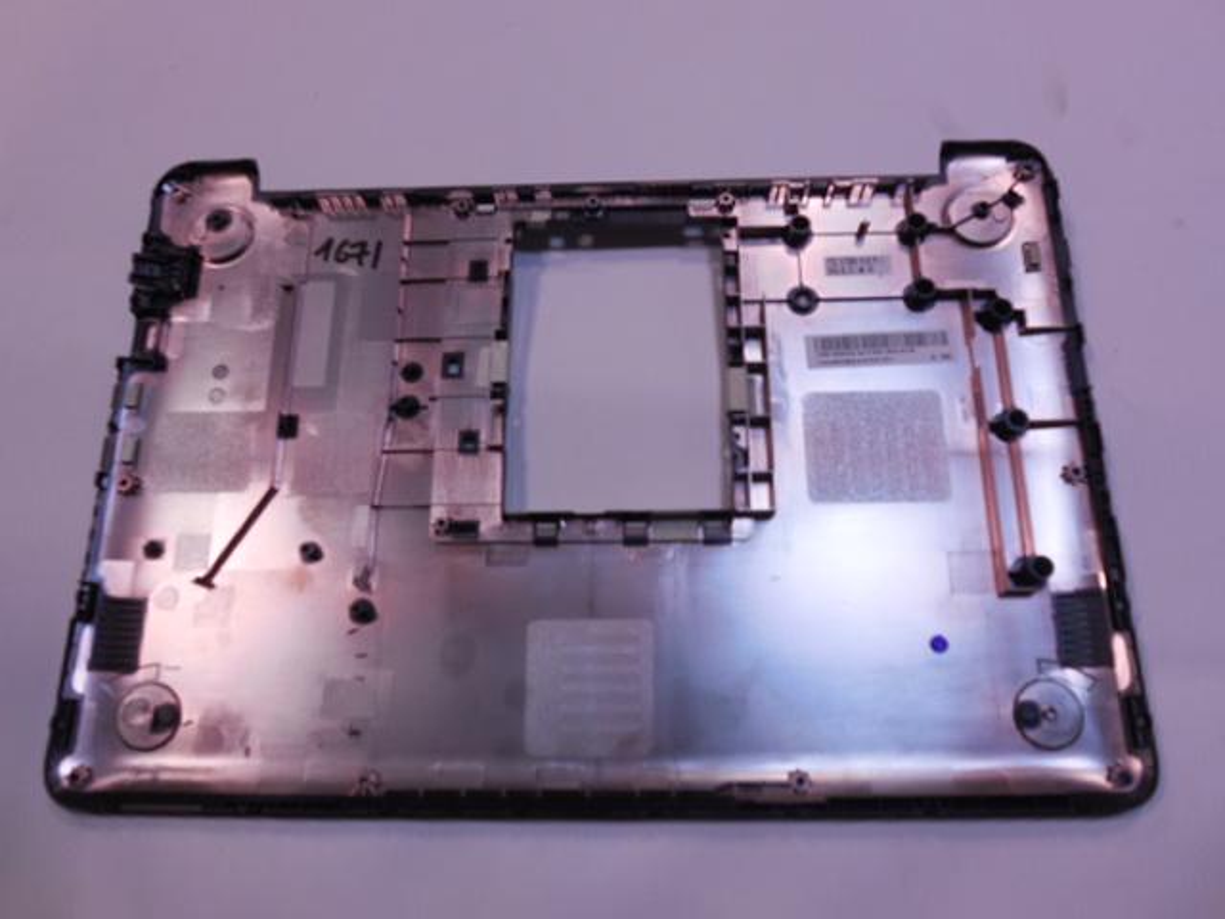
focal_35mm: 26
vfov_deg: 53.1
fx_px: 920
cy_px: 460
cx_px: 612
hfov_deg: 67.3
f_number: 3.5
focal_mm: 4.6
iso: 140
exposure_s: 1/30
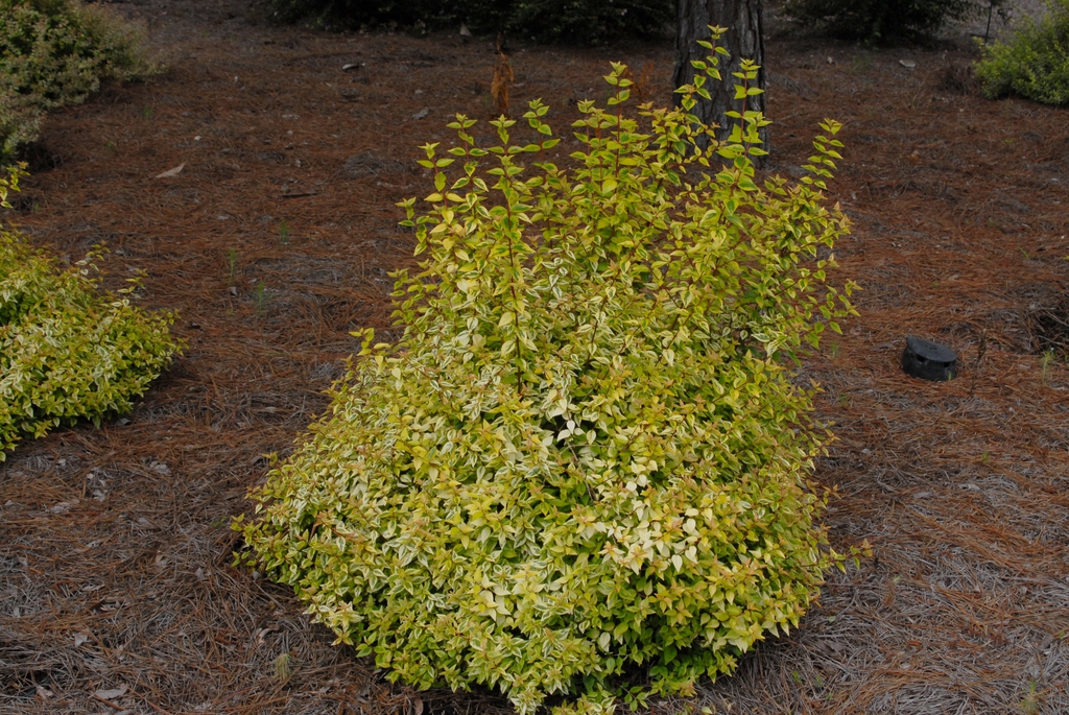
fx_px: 1560
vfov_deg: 25.8
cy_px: 358
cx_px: 534
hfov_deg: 37.8
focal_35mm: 52
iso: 400
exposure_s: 1/320
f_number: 9
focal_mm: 35
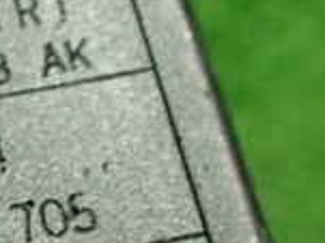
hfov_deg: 15.5
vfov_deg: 12.1
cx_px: -133
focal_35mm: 119
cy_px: 316
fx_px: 1116
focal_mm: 5.4
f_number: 2.3
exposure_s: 1/100
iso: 800
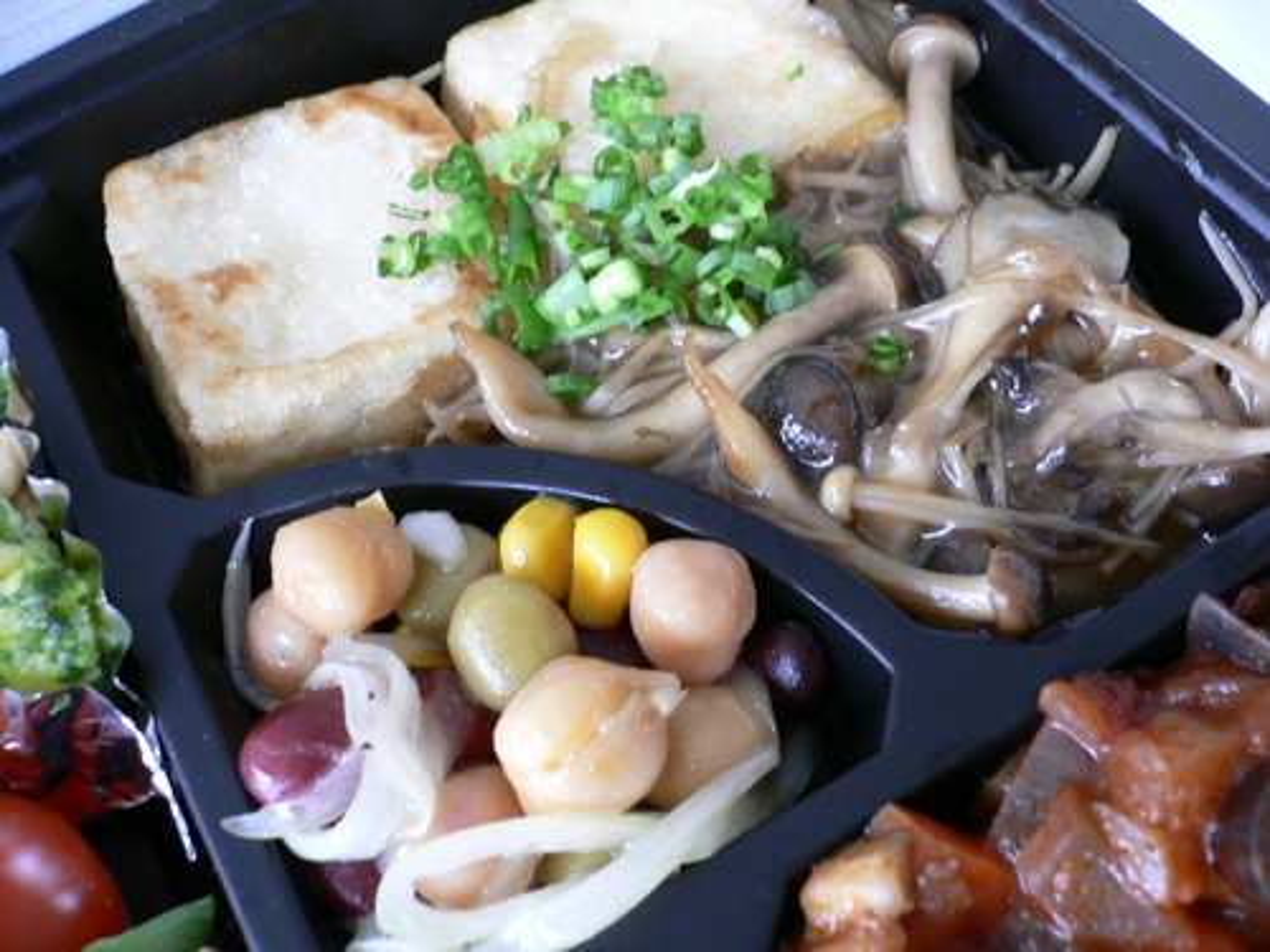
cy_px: 476
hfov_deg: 52.6
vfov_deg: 40.7
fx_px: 1284
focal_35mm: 35
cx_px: 635
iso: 100
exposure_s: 1/25
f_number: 2.8
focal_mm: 5.8
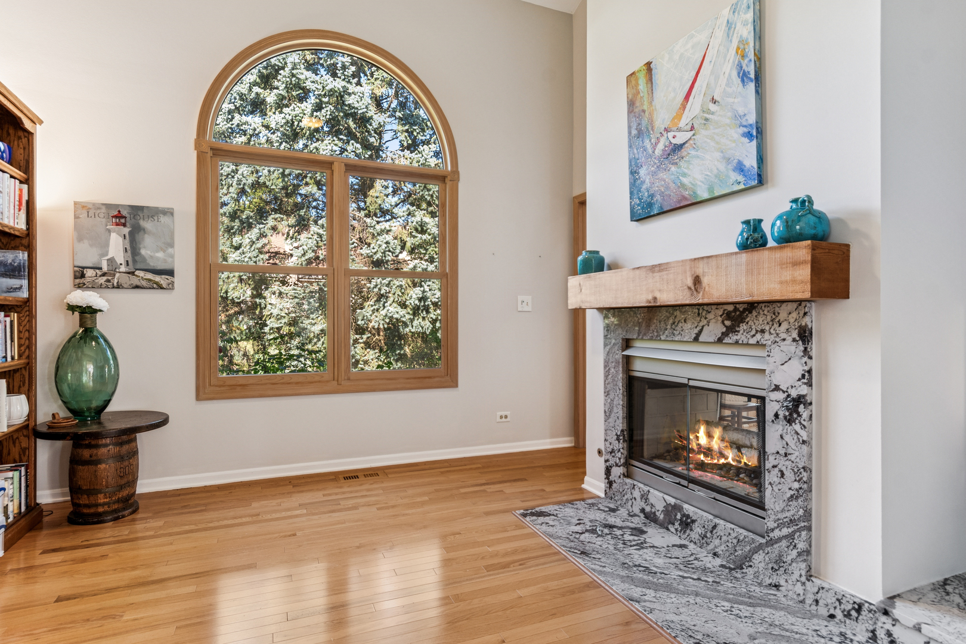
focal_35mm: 18
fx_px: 483
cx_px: 483
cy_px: 322
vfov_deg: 67.4
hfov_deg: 90.0
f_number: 8
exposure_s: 1/15
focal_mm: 12
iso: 250
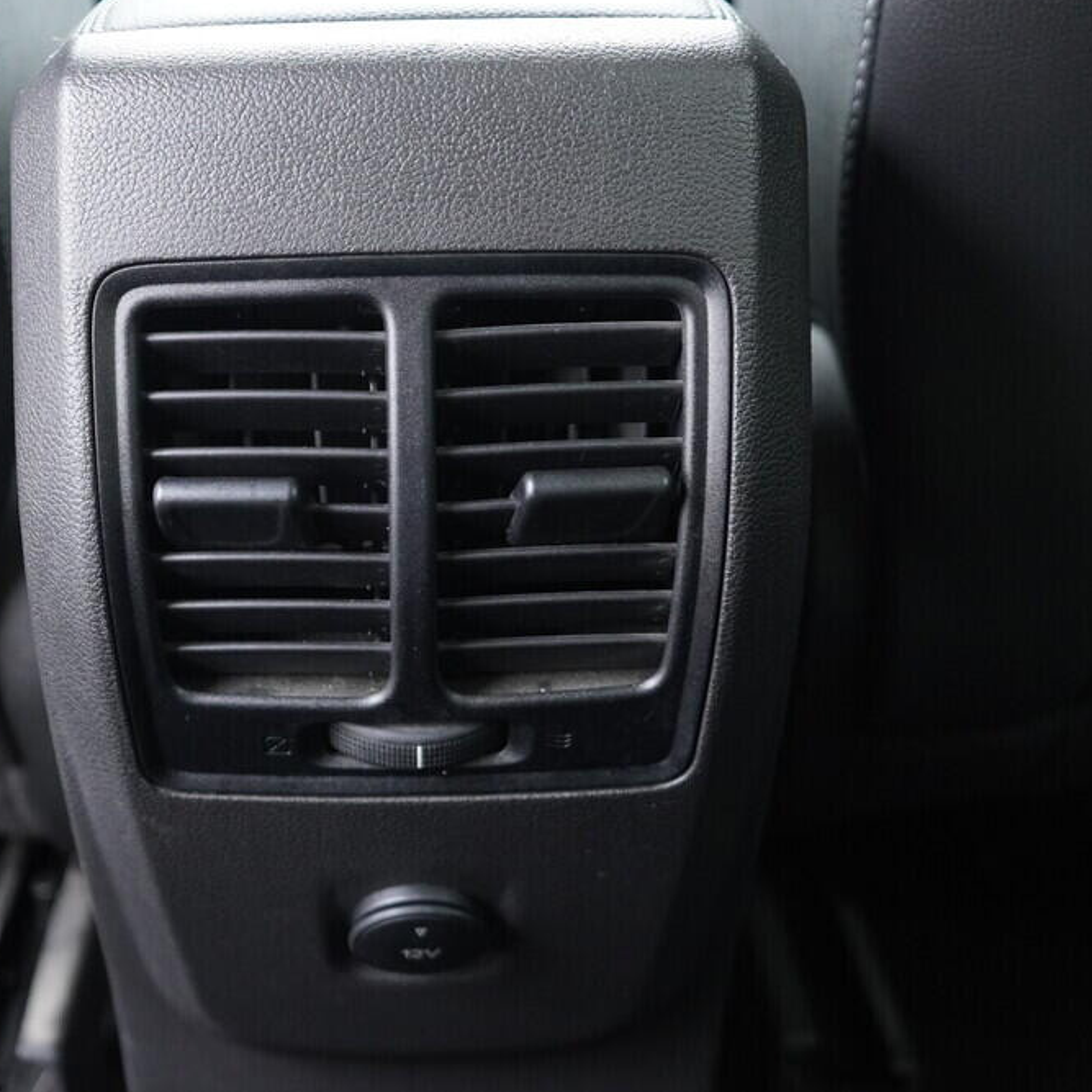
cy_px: 536
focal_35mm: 47
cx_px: 368
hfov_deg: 35.7
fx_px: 1677
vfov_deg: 36.1
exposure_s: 1/40
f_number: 2.8
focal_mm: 24
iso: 1600
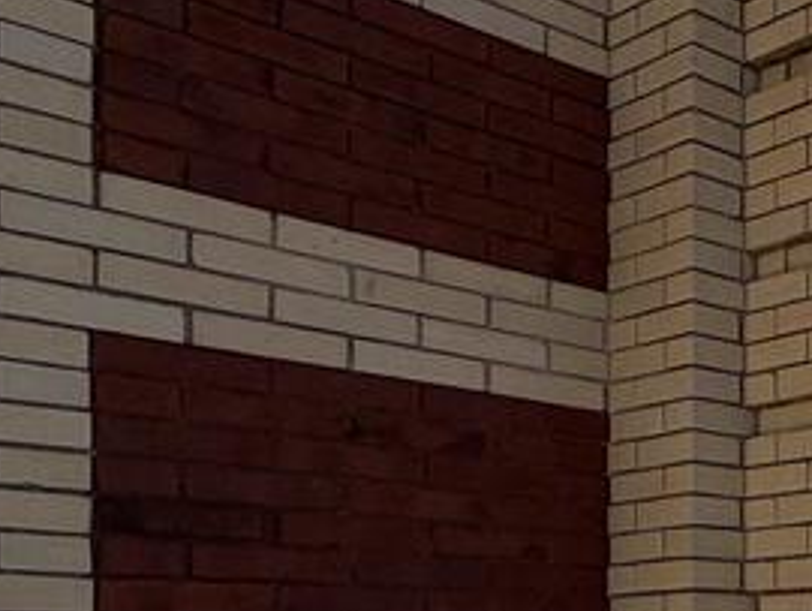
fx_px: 1244
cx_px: 1444
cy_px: 659
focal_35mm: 53
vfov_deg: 25.7
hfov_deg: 22.3
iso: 20
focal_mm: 2.22
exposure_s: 1/1001
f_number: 2.2
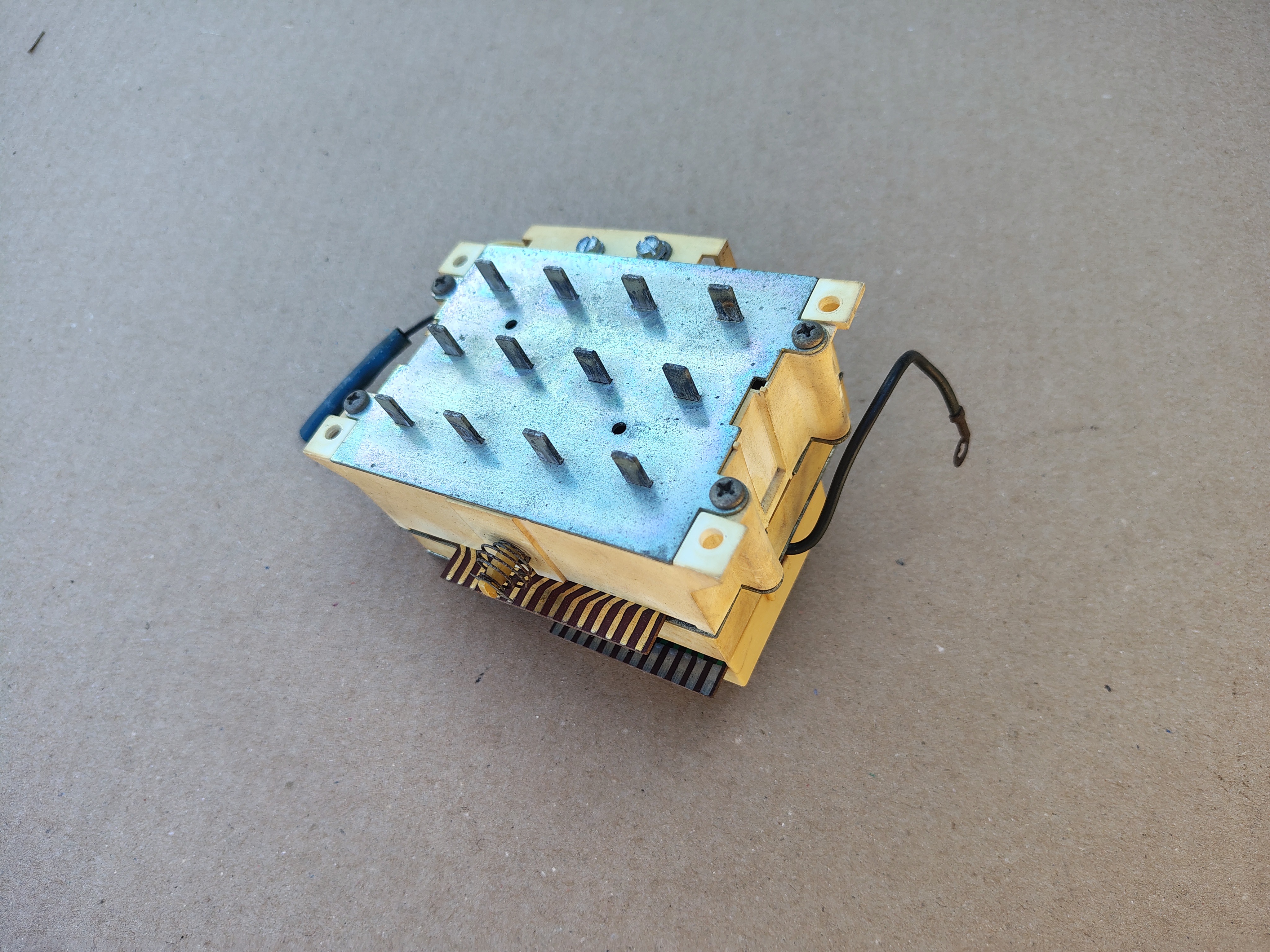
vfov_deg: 56.8
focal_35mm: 24
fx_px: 881
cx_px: 635
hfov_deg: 71.6
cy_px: 476
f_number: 1.8
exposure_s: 1/287
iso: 100
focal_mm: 5.56
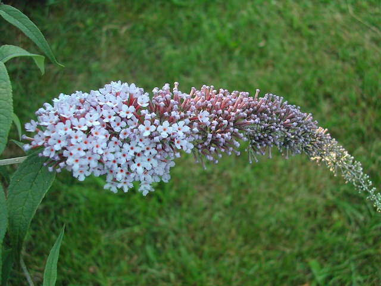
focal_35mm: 38
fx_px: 418
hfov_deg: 49.0
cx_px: 190
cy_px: 143
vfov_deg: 37.7
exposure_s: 1/114
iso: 100
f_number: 2.8
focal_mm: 8
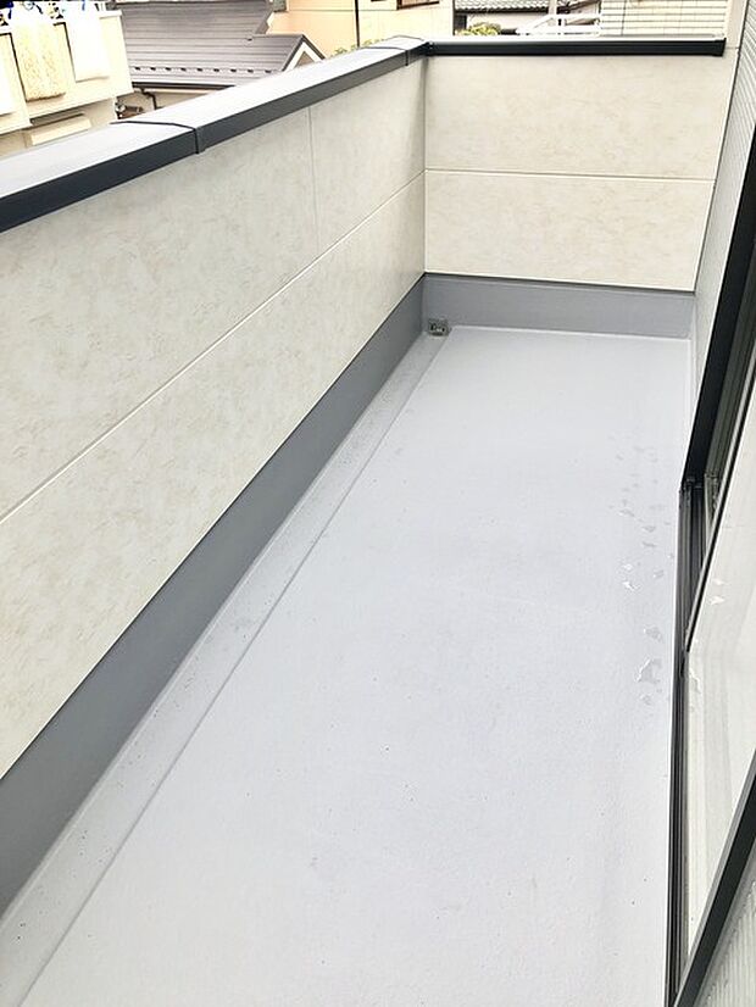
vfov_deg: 63.4
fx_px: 815
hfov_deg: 49.8
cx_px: 378
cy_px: 504
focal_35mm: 28
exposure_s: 1/223
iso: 20
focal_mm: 3.99
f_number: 1.8
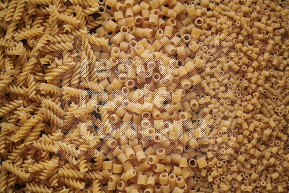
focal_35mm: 50
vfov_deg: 27.0
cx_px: 144
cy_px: 96
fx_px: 402
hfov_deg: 39.6
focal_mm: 50
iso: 160
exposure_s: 1/100
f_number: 8
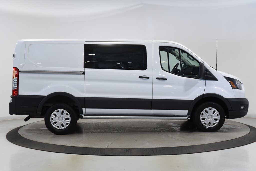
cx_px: 128
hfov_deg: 34.5
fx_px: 413
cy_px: 86
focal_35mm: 58
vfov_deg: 23.4
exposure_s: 1/100
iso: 1600
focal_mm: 58
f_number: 5
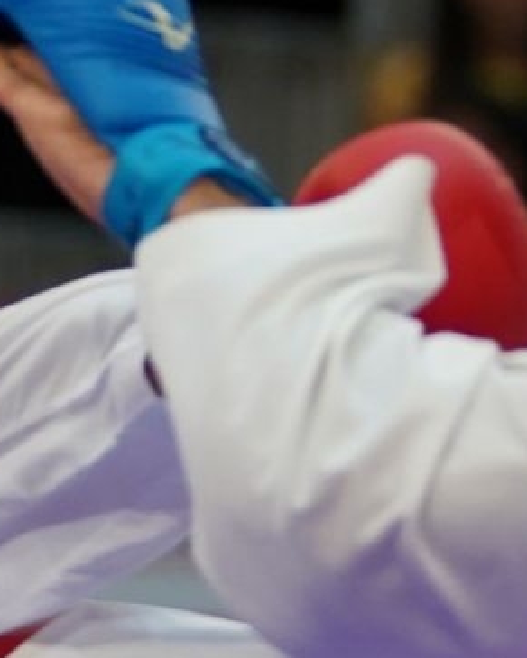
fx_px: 15812
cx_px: 356
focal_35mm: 811
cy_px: 373
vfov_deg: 2.4
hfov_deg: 1.9
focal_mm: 117
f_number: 2.8
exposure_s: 1/1000
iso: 1250
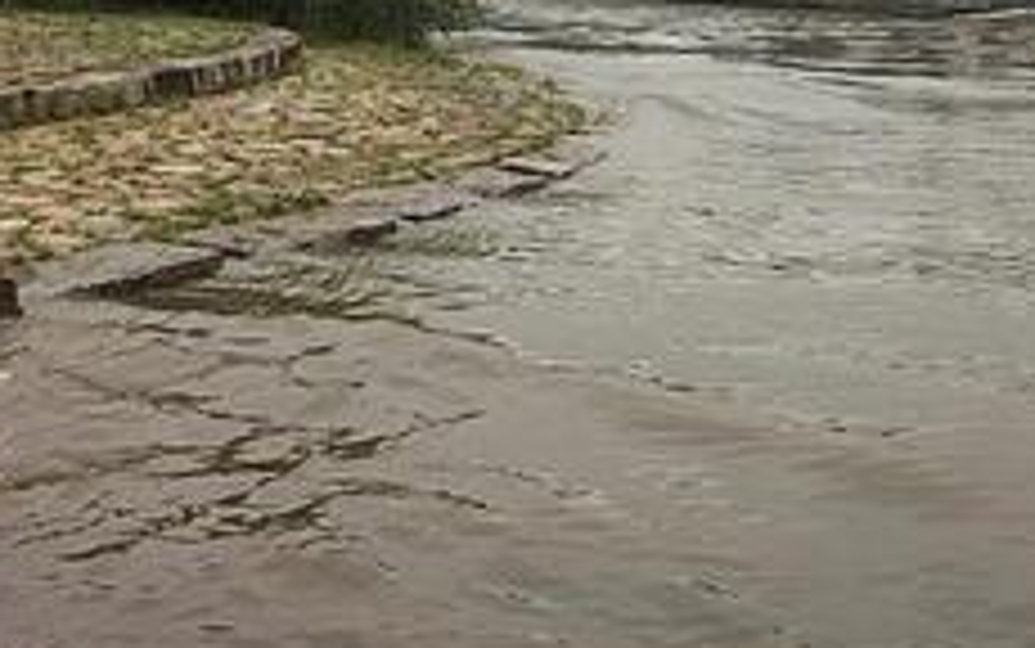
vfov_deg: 27.4
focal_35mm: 47
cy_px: 297
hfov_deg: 42.2
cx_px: 666
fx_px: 1326
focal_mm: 4.15
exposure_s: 1/130
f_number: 2.2
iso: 32
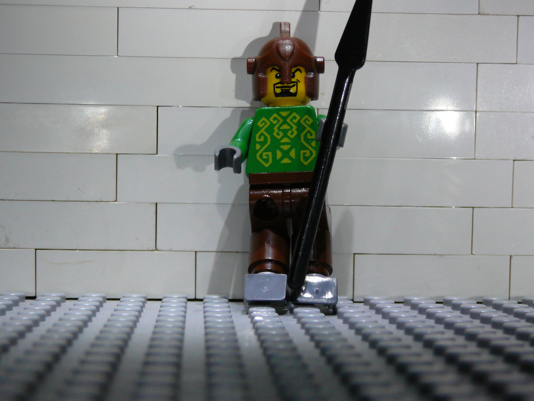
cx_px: 267
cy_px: 200
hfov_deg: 25.3
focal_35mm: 77
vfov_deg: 19.1
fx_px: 1188
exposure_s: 1/25
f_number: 3.7
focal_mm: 11.5
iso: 200
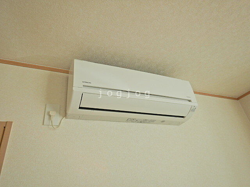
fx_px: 173
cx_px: 125
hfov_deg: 71.6
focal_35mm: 24
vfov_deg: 56.8
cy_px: 94
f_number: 2.8
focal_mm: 4.3
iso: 125
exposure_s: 1/160
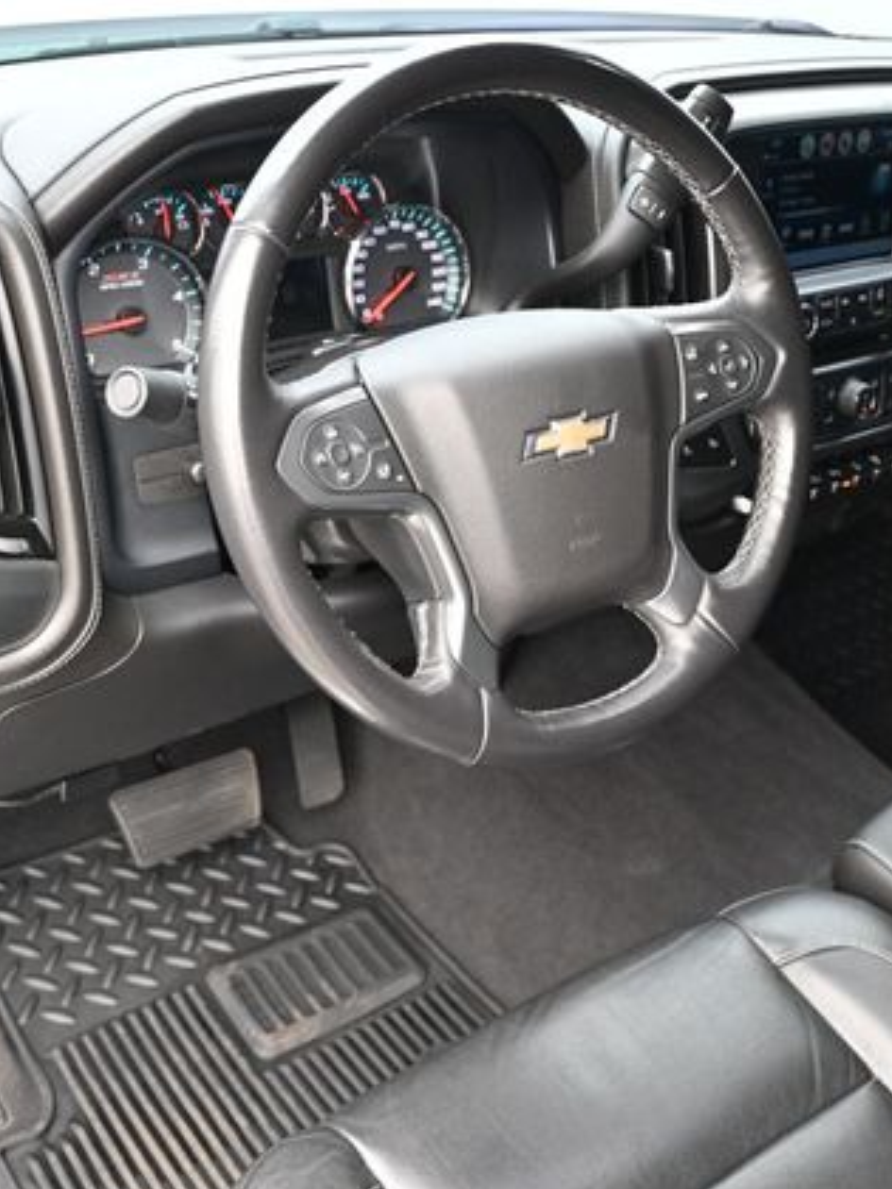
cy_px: 600
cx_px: 515
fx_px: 1434
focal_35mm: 42
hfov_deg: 34.5
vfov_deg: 45.1
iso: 1600
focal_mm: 19
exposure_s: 1/125
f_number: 3.8
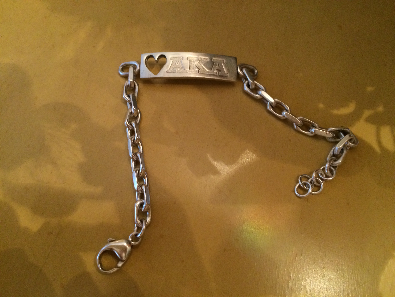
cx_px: 198
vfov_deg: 48.2
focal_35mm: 29
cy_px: 148
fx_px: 331
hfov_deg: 61.7
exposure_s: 1/30
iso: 250
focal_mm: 4.15
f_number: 2.2
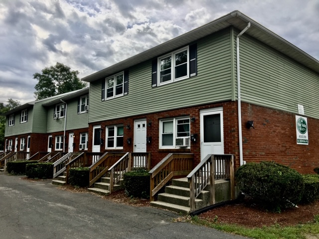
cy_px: 120
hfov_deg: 61.7
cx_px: 160
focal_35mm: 29
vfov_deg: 48.2
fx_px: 267
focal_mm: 4.15
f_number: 2.2
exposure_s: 1/1538
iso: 25
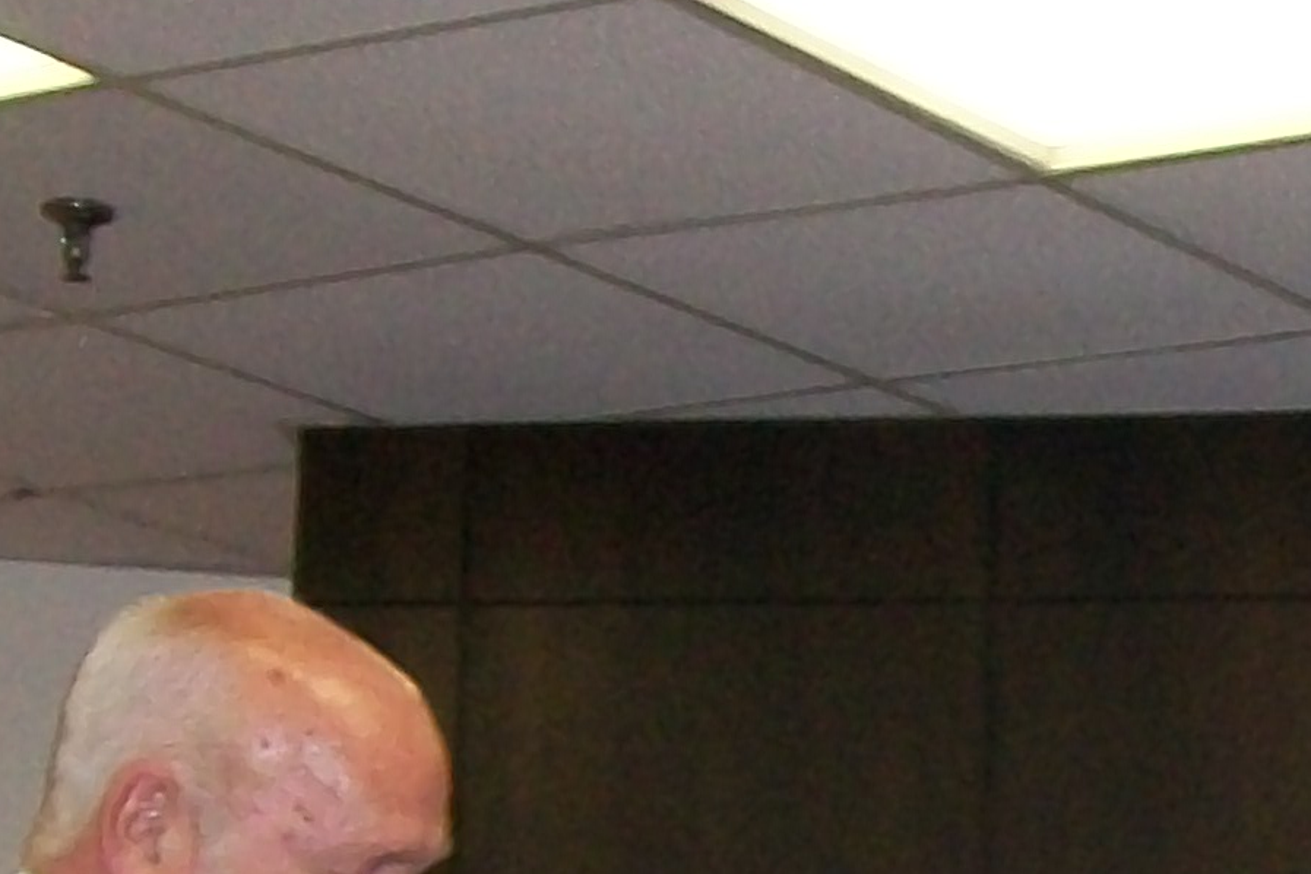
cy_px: 1391
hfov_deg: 13.6
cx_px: 1749
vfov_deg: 9.2
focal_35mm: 145
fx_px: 5280
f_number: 2.7
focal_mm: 6
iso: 160
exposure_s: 1/60
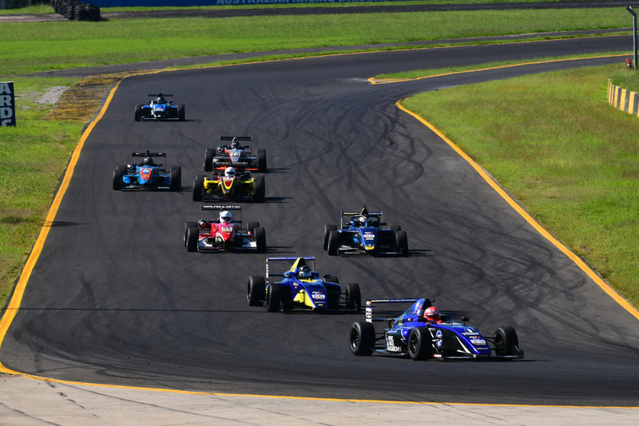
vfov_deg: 2.9
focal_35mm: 480
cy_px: 213
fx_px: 8523
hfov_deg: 4.3
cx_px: 320
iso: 500
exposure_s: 1/640
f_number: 13
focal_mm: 320
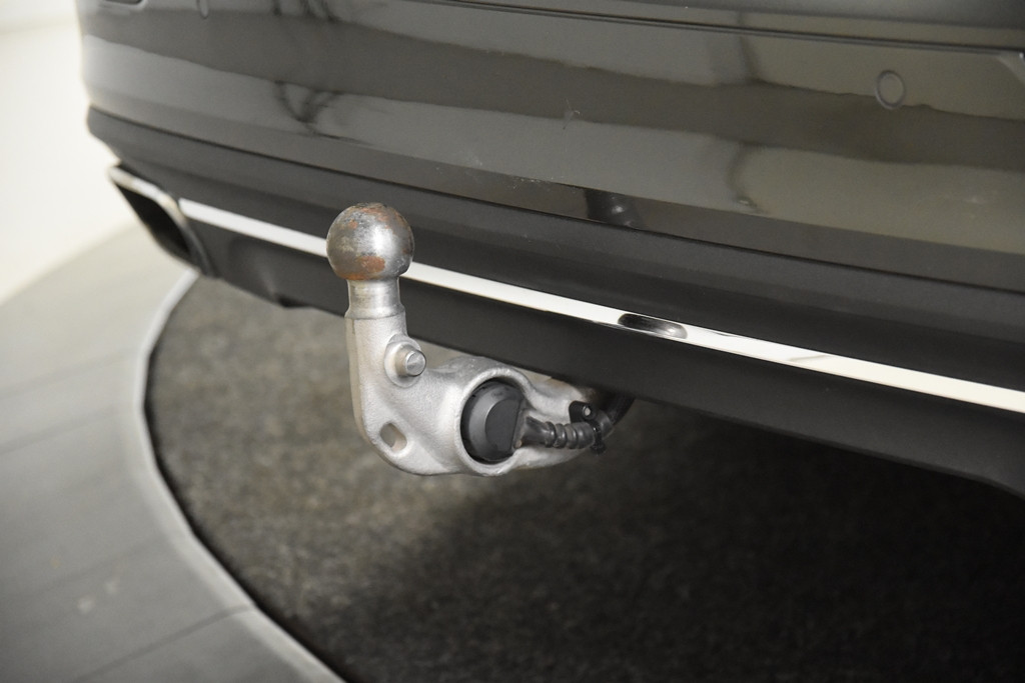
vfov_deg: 13.0
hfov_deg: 19.5
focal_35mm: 105
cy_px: 342
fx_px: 2990
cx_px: 512
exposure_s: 1/125
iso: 6400
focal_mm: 70
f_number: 4
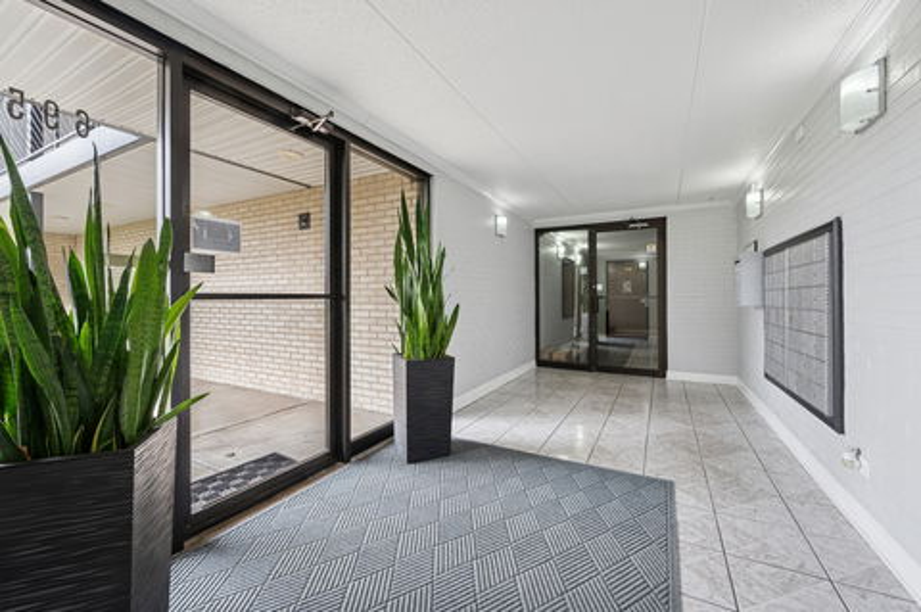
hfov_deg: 104.3
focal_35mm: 14
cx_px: 460
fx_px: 358
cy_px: 306
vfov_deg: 81.1
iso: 200
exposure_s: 1/8
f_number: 9.5
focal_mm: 14
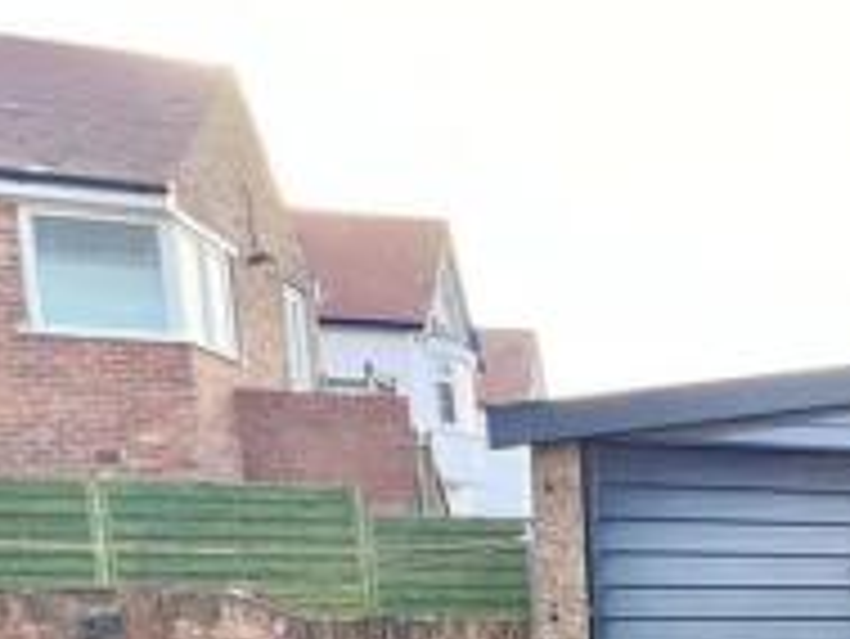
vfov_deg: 31.6
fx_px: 983
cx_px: 1077
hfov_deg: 34.6
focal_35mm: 40
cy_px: 713
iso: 32
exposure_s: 1/122
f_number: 1.8
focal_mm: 1.57
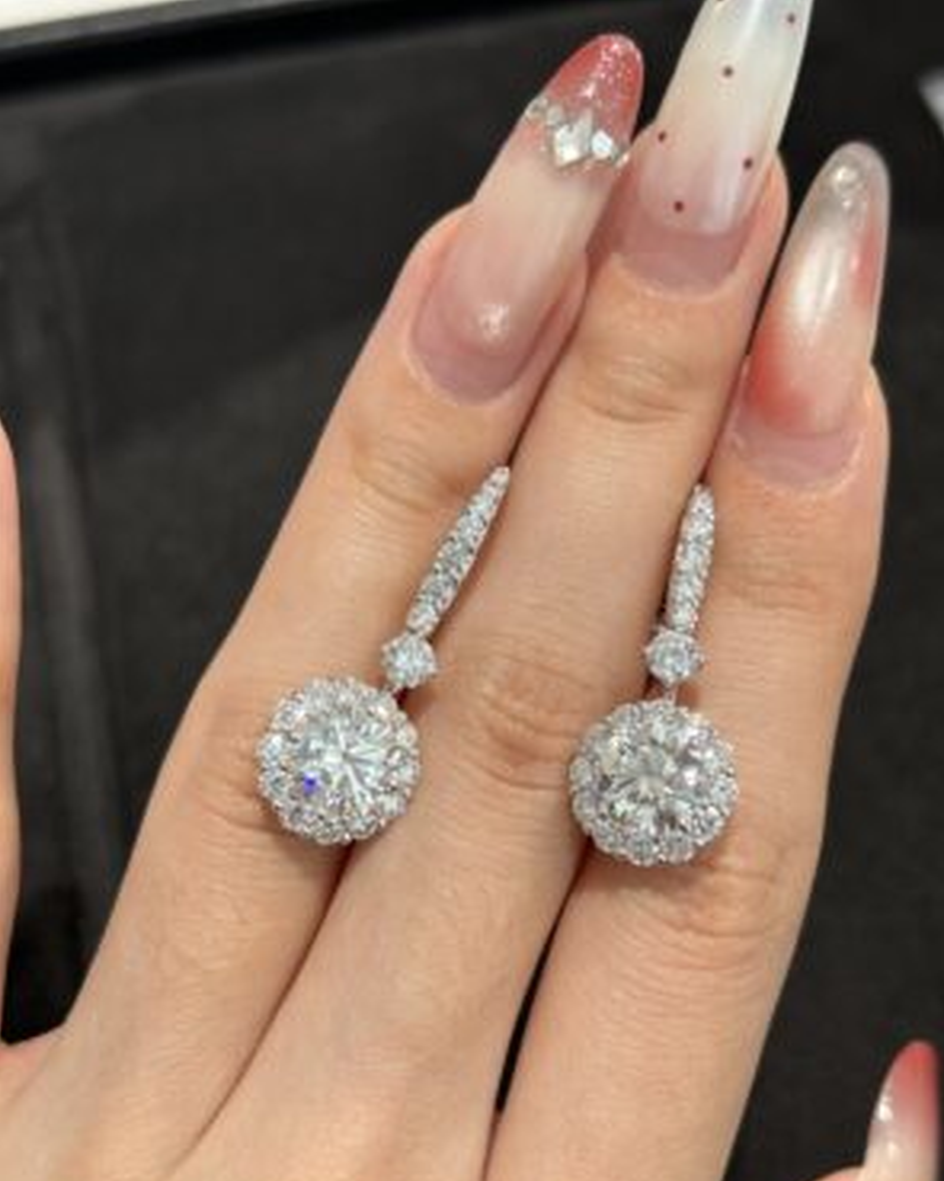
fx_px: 1922
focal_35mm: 55
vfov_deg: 34.1
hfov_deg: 27.6
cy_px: 637
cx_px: 477
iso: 25
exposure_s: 1/100
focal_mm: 5.96
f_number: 1.6
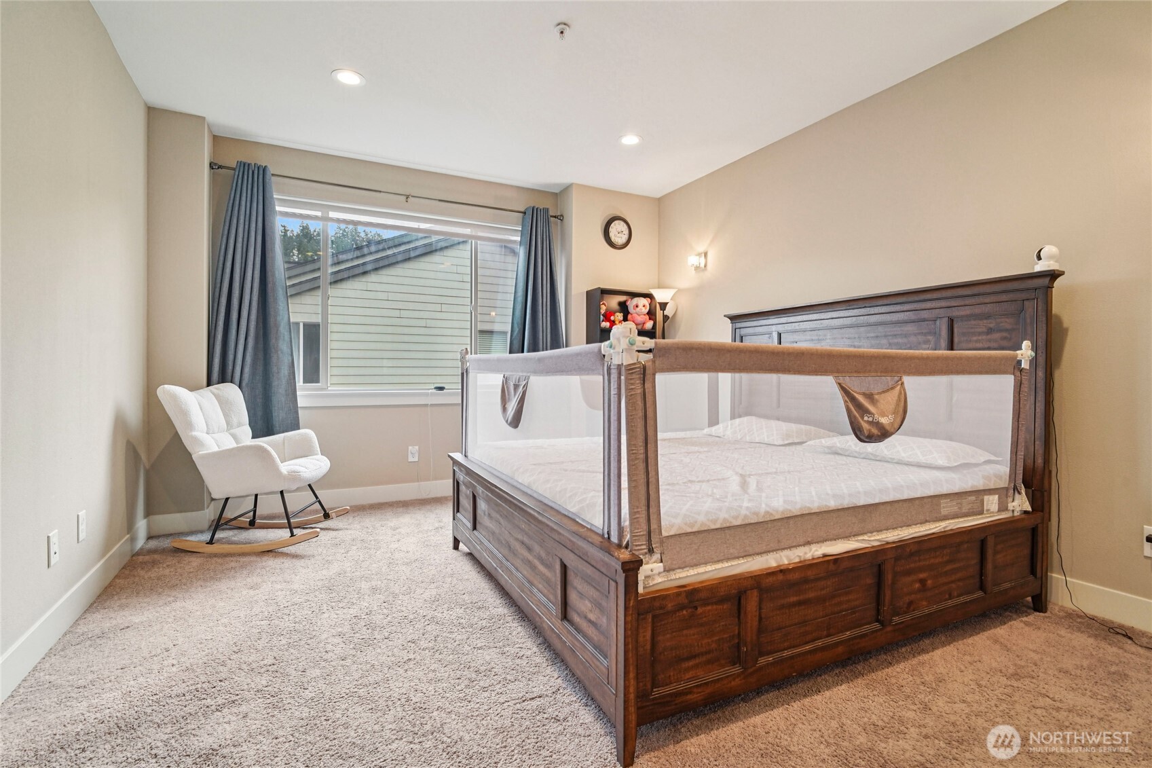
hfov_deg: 96.7
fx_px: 512
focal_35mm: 16
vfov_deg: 73.7
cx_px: 576
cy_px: 384
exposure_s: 1/50
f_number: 8
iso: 1600
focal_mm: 16
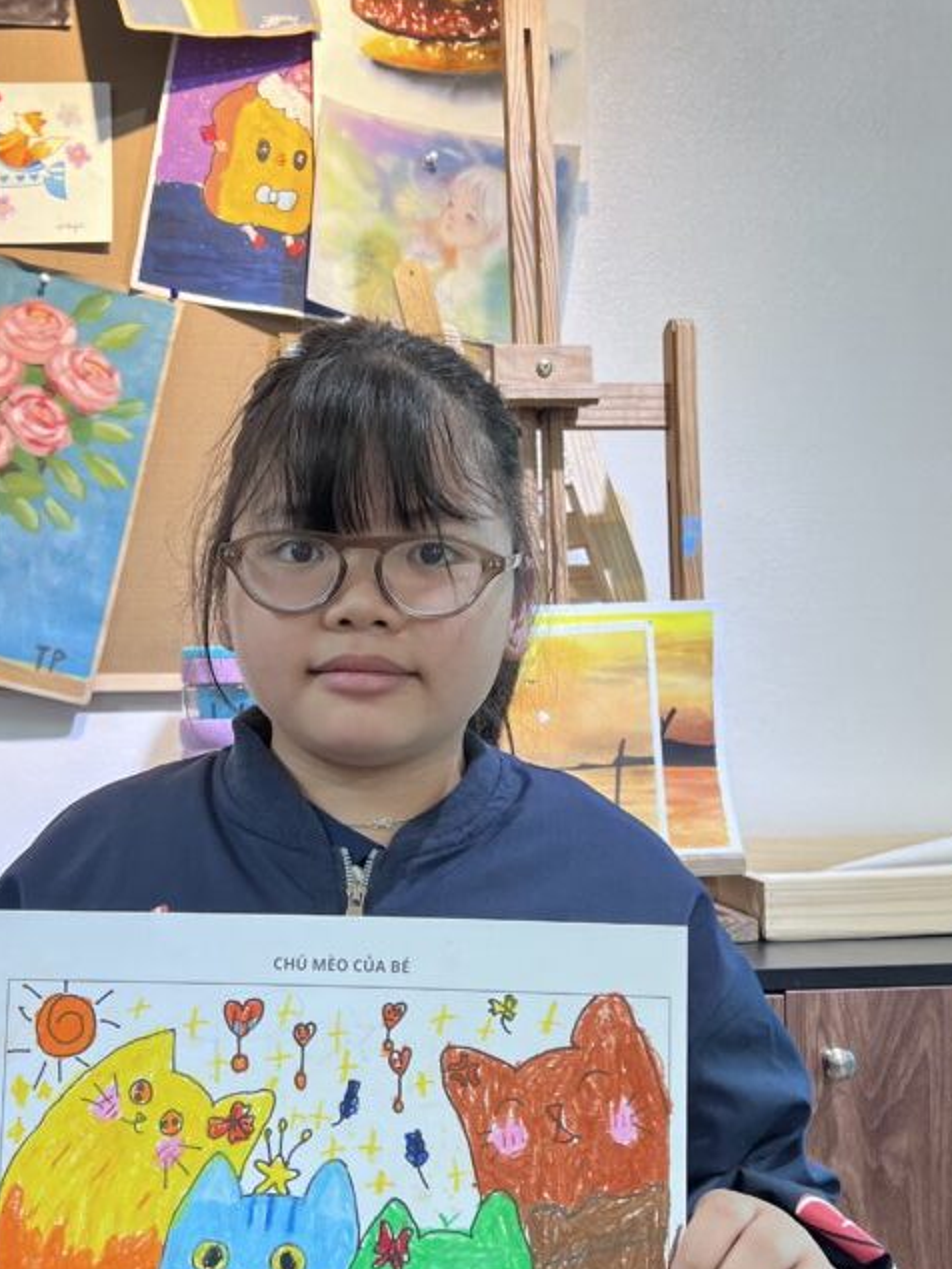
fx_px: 1502
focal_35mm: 41
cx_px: 356
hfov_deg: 35.0
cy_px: 693
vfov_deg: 45.7
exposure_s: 1/121
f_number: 1.5
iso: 64
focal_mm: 5.7
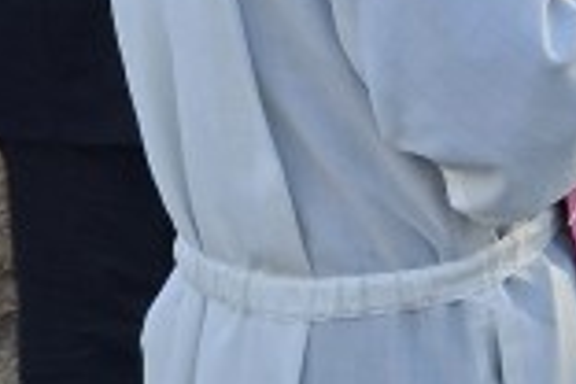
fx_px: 1712
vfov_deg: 12.5
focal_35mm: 107
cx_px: 1145
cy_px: -90
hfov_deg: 15.4
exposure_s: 1/194
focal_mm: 5.54
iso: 50
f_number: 1.8
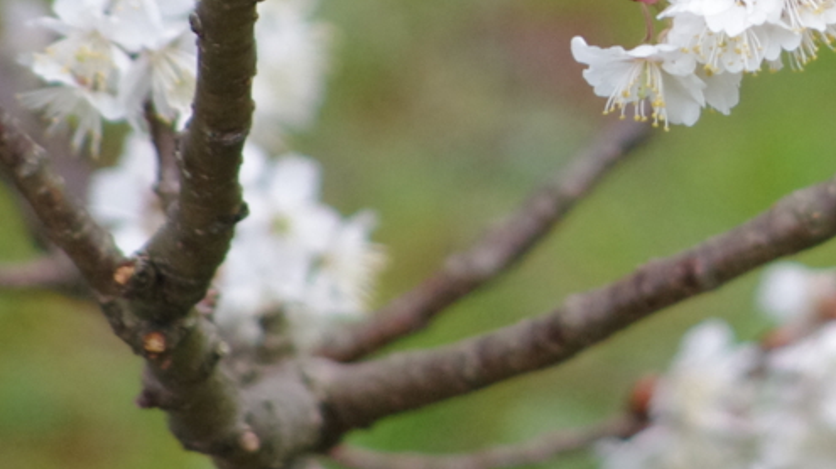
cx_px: 814
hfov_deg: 1.4
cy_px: -159
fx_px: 33748
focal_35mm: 1523
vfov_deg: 0.8
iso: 800
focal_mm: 300
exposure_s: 1/400
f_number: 5.8
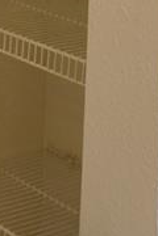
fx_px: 953
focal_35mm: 145
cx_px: -37
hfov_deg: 9.3
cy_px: -151
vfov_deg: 13.1
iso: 720
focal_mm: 17
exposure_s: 1/60
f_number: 4.2
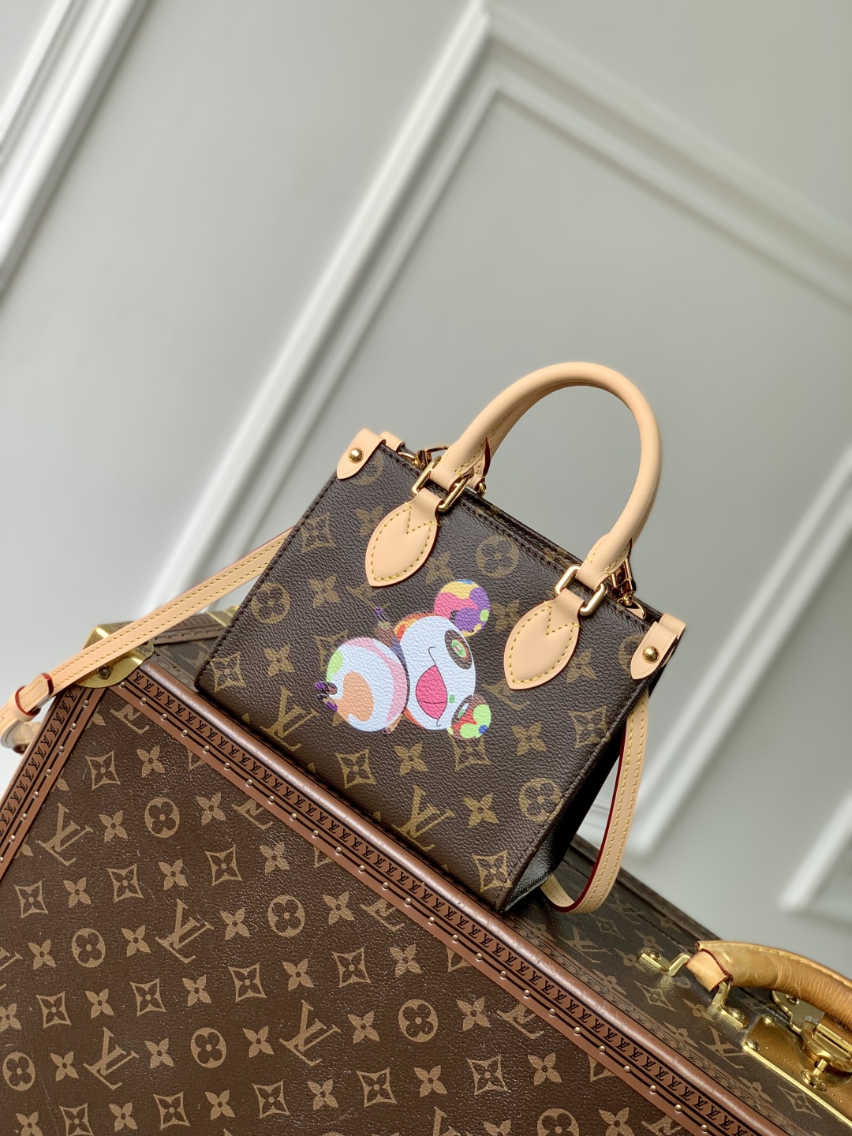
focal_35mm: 52
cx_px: 426
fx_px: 1706
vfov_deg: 36.8
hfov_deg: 28.0
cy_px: 568
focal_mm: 6
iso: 16
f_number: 2.4
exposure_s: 1/178
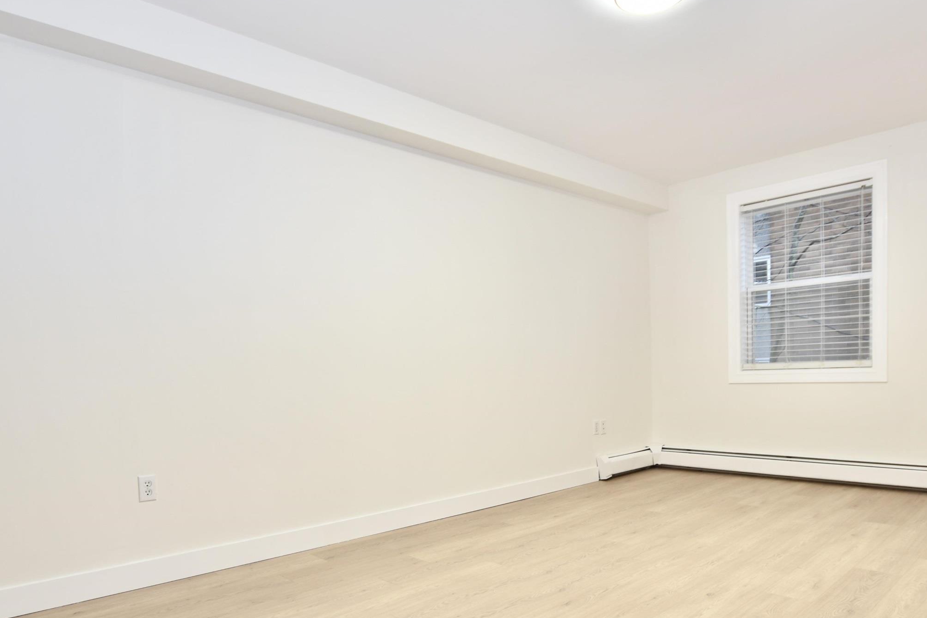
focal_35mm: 23
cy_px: 409
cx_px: 503
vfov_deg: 54.1
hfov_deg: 75.9
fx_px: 592
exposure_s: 1/8
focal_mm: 10
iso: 200
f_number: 3.5
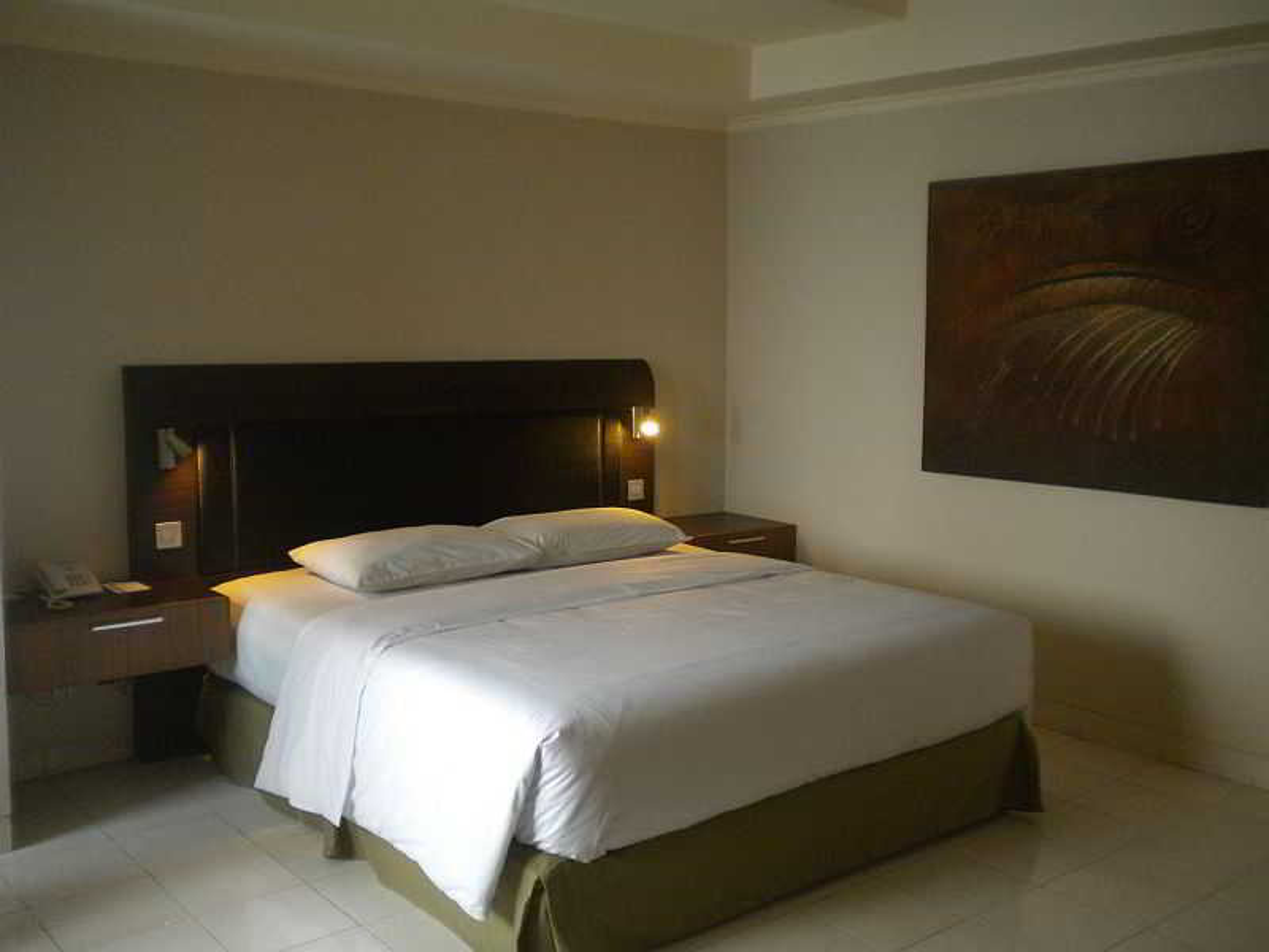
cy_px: 476
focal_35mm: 35
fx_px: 1283
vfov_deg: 40.7
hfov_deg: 52.6
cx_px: 634
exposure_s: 1/61
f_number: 3.1
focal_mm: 6.3
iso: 358
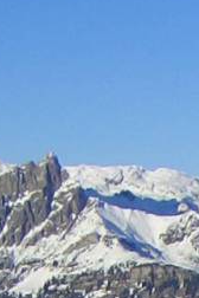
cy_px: 646
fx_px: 2139
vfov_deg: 7.6
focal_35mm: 258
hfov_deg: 5.2
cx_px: 409
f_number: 4.8
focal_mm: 8
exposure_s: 1/800
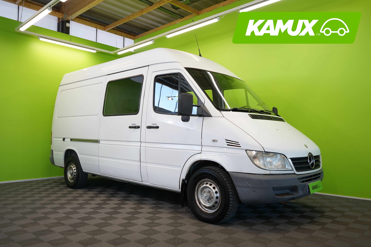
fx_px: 299
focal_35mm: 29
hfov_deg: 63.7
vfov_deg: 45.0
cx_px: 186
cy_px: 124
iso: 250
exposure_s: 1/25
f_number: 6.3
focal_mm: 29
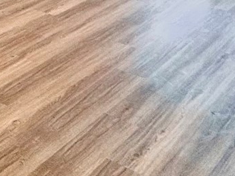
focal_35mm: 78
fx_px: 529
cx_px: 57
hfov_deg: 24.8
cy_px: -153
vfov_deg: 15.7
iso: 80
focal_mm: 2.22
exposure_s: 1/120
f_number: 2.2
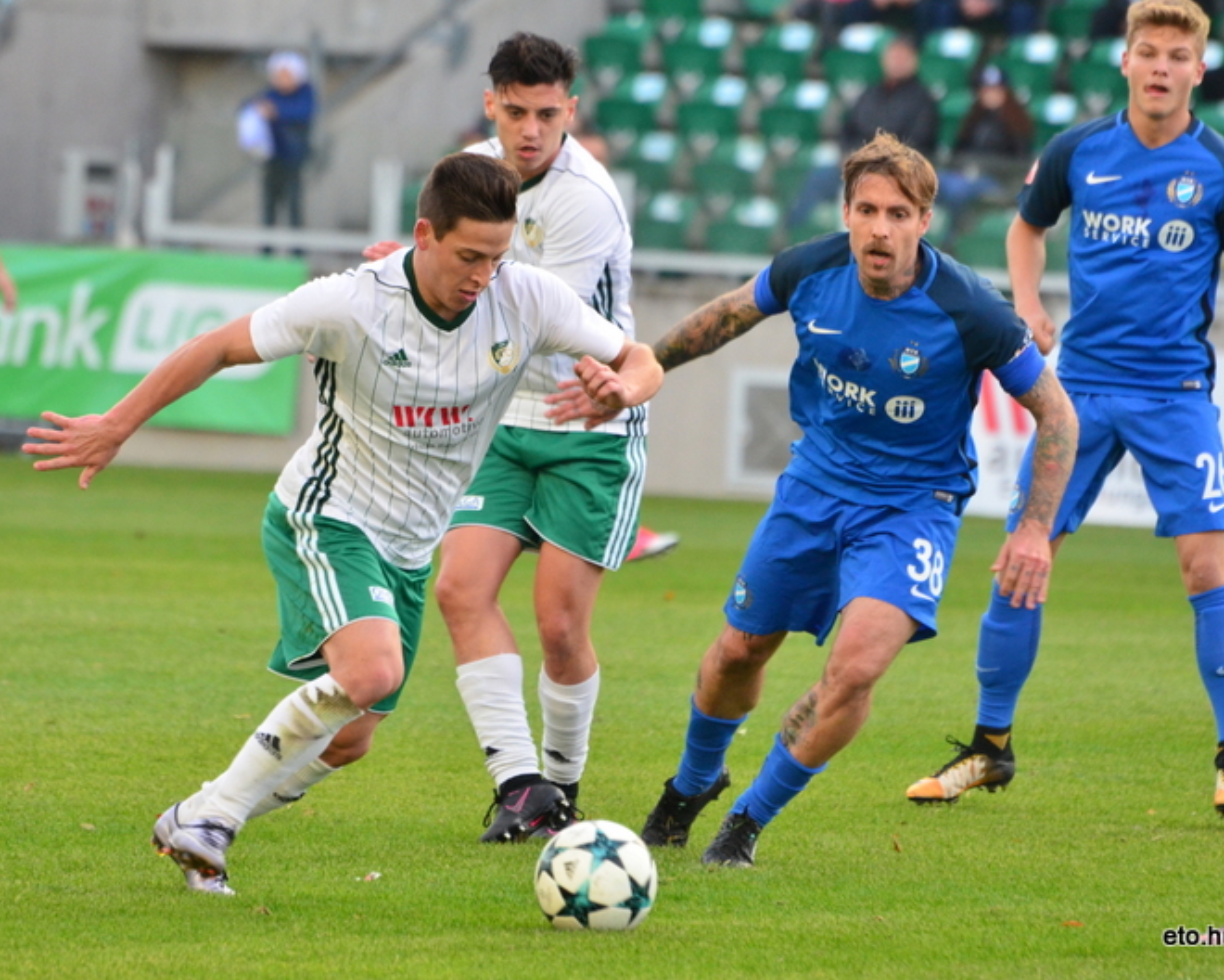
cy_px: 490
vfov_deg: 3.6
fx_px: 15432
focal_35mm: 426
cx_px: 532
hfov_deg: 4.5
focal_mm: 250
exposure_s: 1/640
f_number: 5.6
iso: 1600
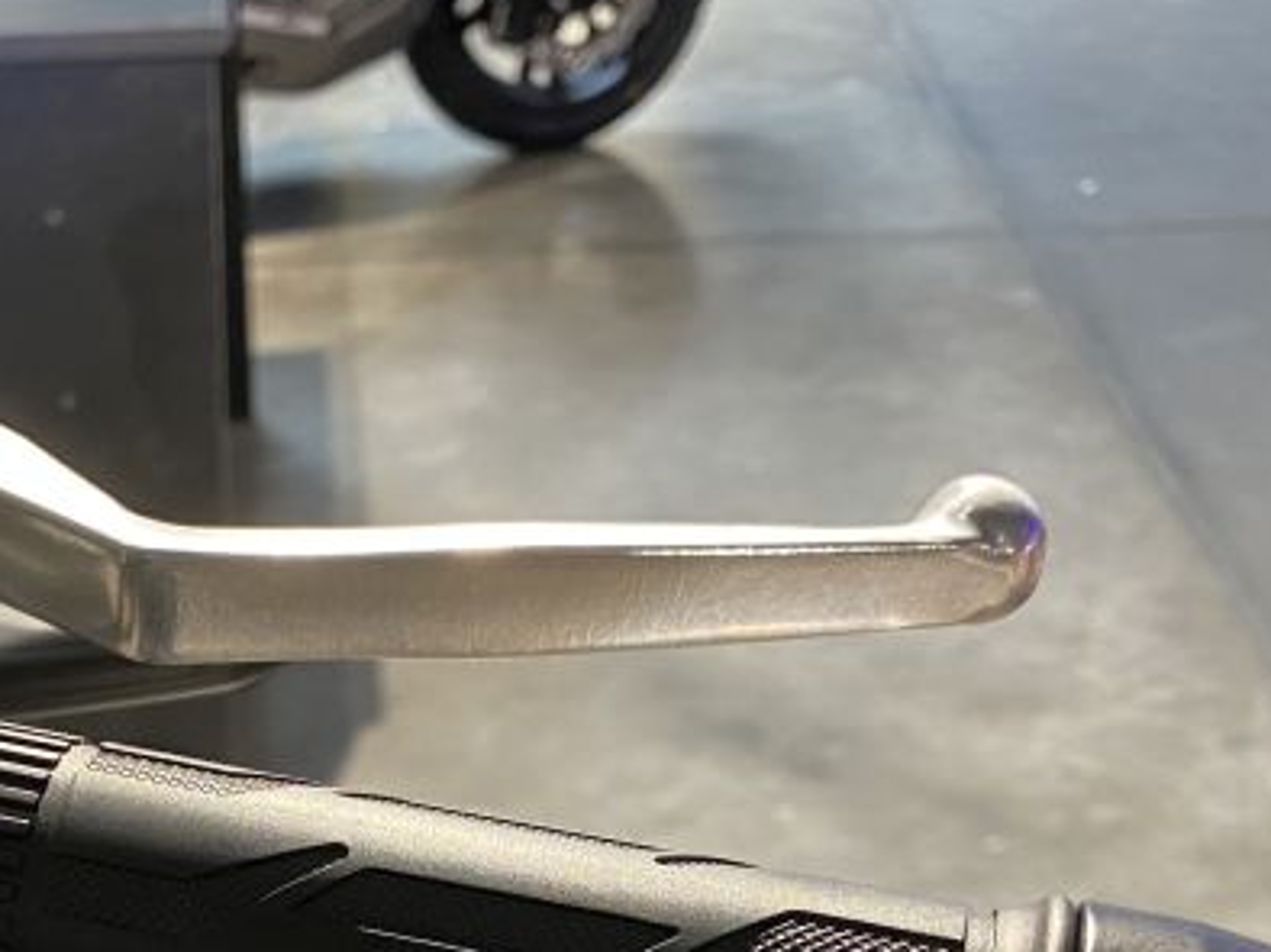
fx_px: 2569
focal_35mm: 70
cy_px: 1131
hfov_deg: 27.1
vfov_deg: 19.8
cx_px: 210
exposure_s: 1/50
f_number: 1.8
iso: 200
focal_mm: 4.25
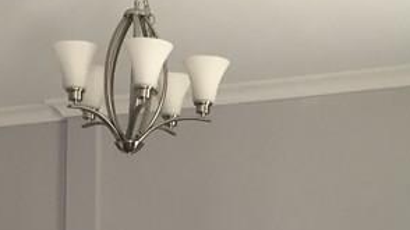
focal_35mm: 110
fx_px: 1195
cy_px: 385
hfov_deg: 19.5
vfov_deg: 10.5
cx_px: 172
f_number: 2.2
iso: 32
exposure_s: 1/30
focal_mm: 4.15
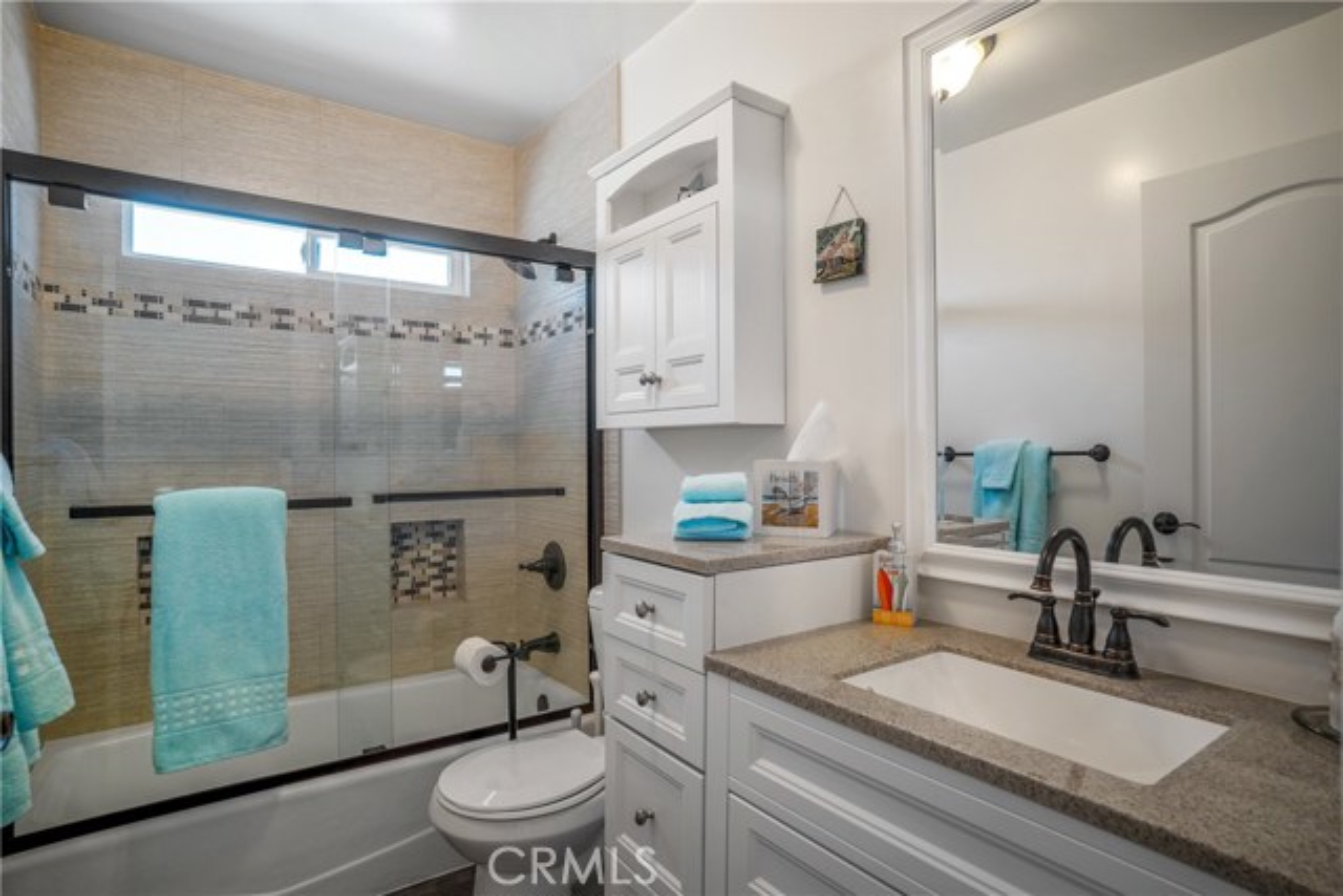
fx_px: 672
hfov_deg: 90.0
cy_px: 448
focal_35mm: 18
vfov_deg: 67.4
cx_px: 672
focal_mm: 18
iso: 125
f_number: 8
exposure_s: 1/20
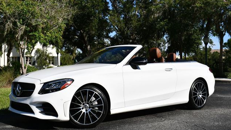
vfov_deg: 25.4
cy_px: 67
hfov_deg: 43.7
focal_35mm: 47
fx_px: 288
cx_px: 116
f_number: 9
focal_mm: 22
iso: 100
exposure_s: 1/320
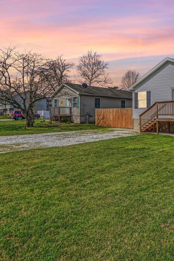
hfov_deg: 48.9
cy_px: 125
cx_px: 133
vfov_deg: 71.5
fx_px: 181
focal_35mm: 25
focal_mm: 16
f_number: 7.1
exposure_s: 1/8000
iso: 320
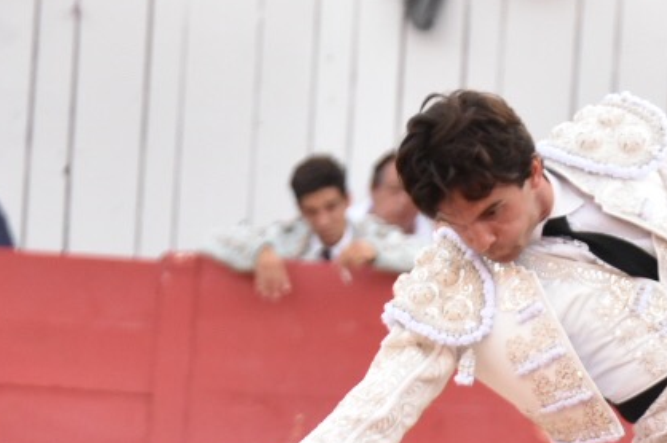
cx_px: 943
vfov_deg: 2.4
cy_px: 534
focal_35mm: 582
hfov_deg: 3.5
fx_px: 10774
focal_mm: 150
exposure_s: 1/640
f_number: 5.6
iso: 2200
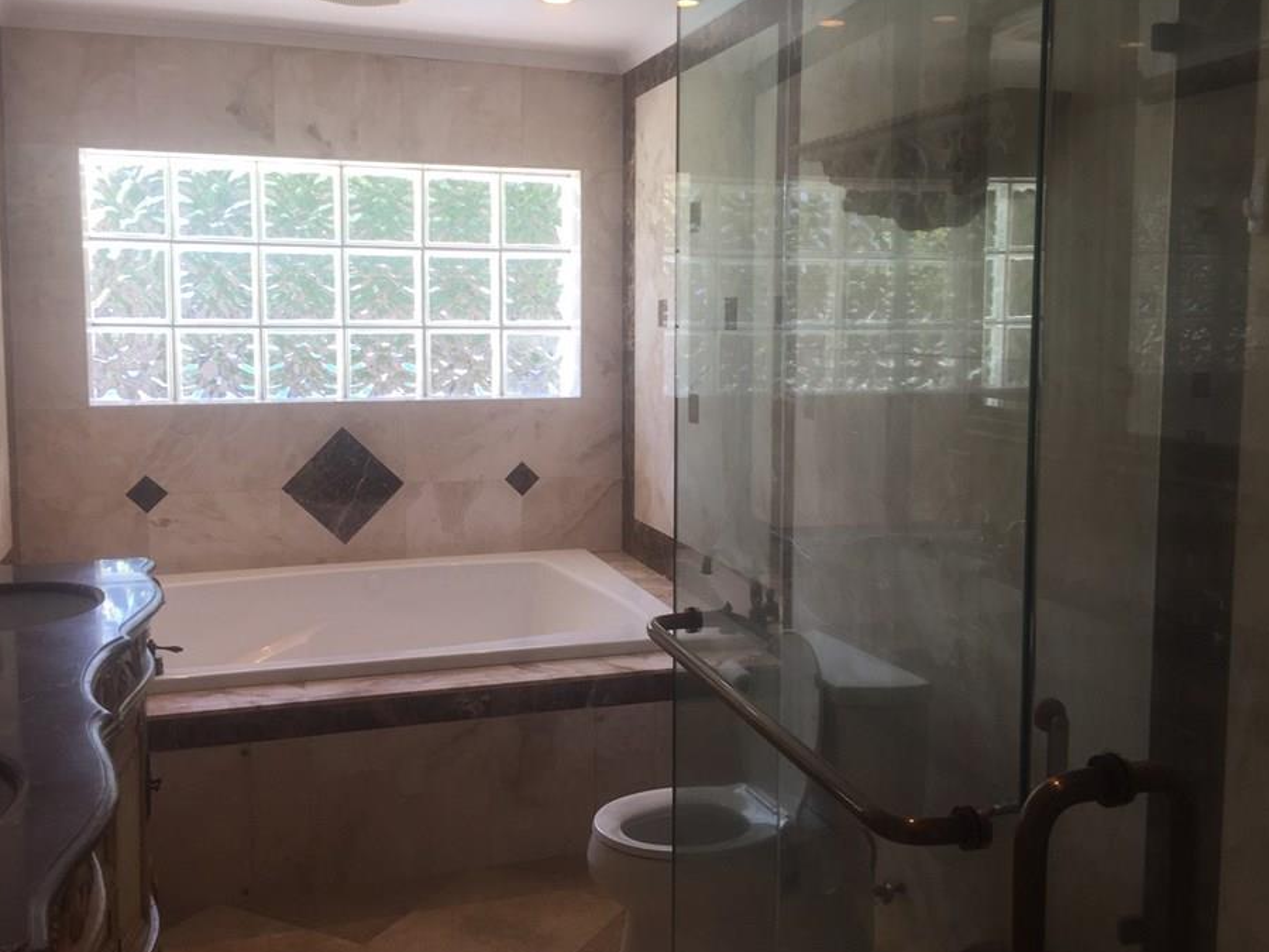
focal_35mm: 33
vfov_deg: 42.9
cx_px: 643
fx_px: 1210
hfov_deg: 55.4
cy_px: 432
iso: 40
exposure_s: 1/60
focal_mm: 4.15
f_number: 2.2
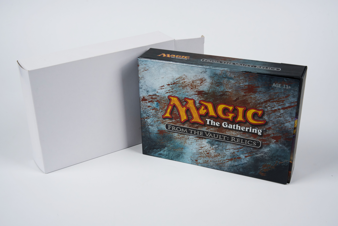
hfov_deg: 41.4
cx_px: 169
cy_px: 113
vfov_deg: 28.3
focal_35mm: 48
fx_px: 447
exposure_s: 1/50
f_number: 13
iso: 800
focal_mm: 47.6
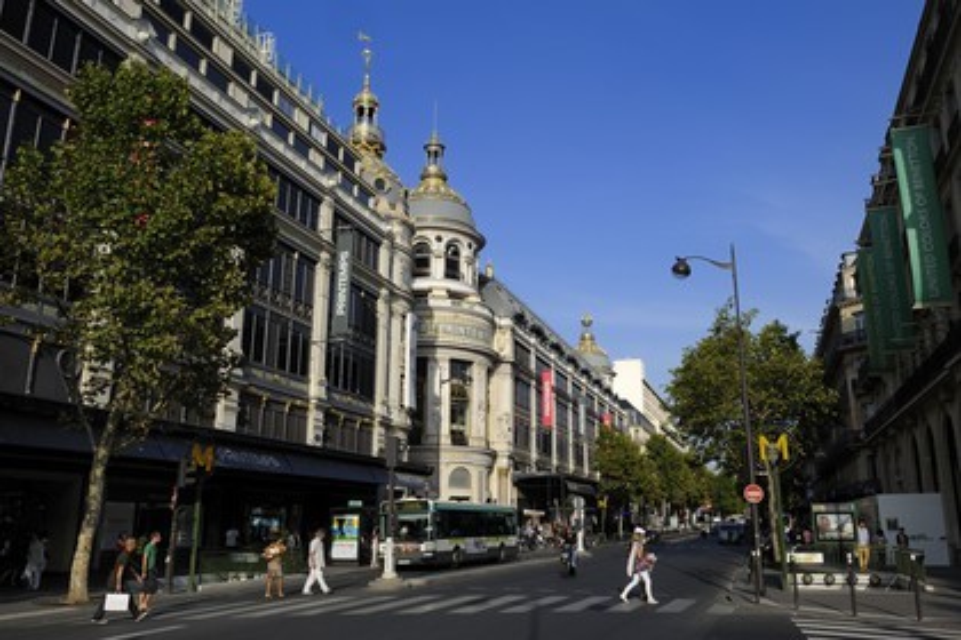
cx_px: 480
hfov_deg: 60.3
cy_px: 320
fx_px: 827
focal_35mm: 31
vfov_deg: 42.3
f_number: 13
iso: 200
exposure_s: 1/160
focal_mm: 31
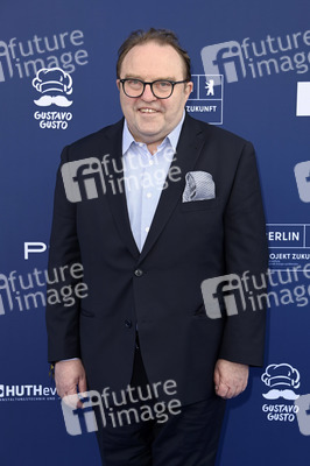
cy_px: 233
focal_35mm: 82
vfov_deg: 24.8
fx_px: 1061
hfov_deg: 16.6
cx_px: 155
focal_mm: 82
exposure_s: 1/250
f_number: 5.6
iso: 640
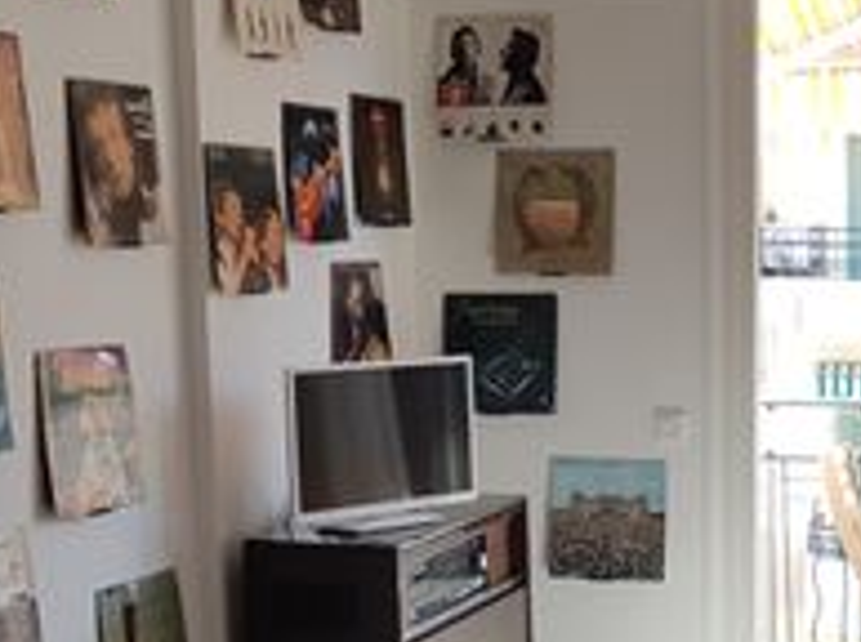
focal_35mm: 81
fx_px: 2011
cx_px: 683
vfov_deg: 18.1
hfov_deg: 23.8
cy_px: 446
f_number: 1.7
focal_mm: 4.2
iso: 40
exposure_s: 1/221
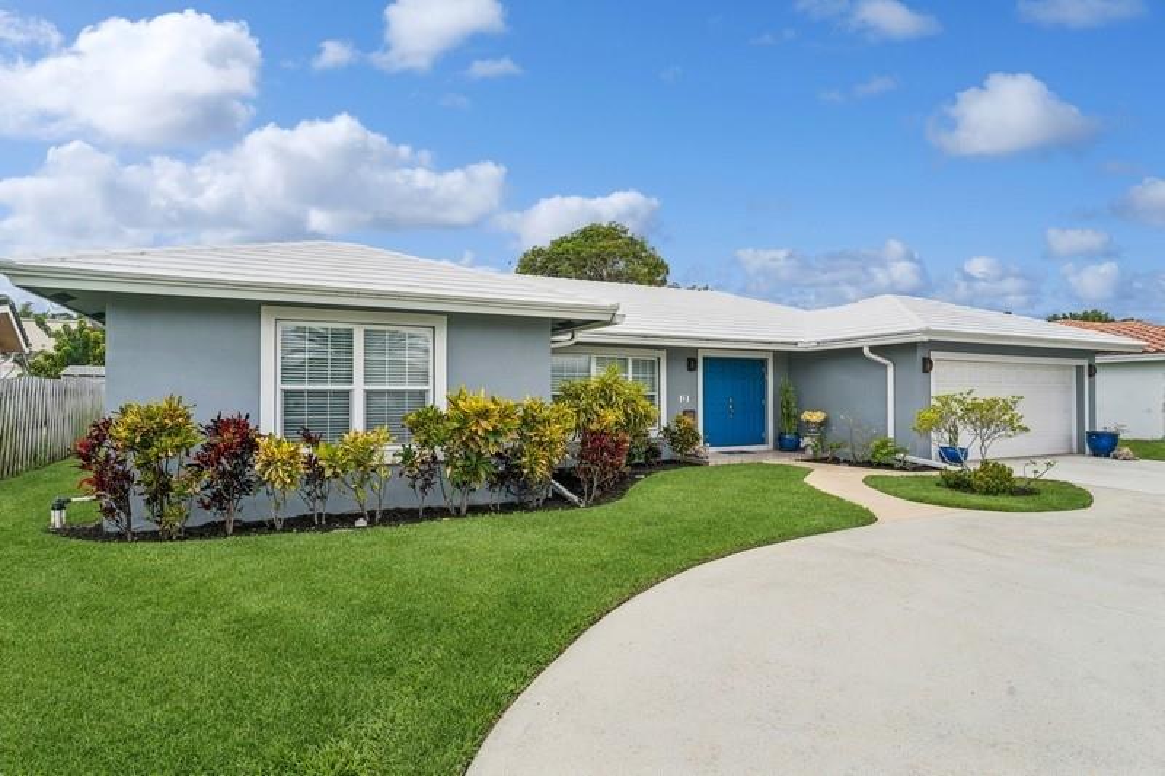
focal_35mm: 20
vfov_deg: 63.2
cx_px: 582
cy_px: 388
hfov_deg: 85.4
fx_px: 631
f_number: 9
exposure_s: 1/250
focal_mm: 19.5
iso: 160
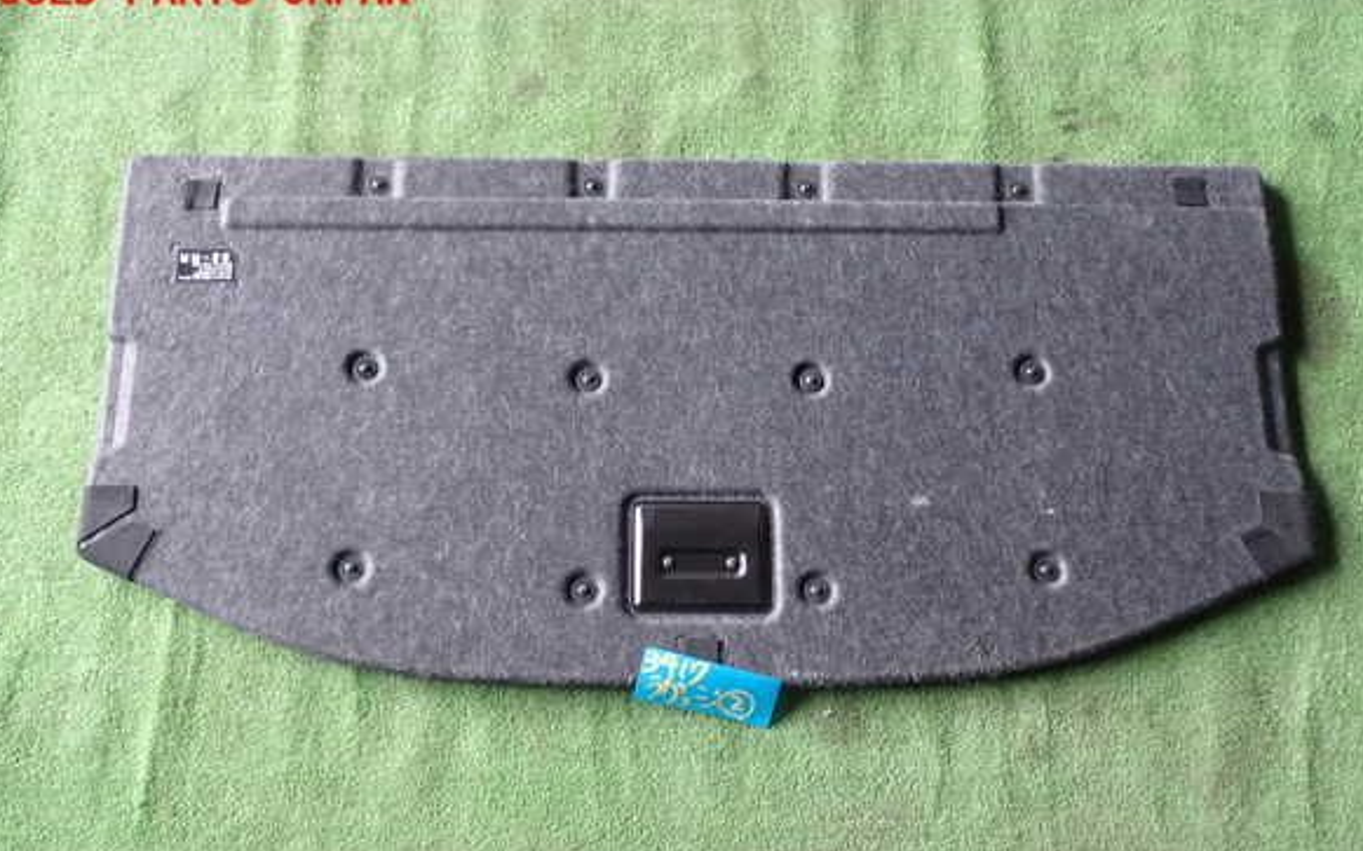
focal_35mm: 35
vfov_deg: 36.2
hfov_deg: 55.3
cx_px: 687
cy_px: 488
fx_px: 1300
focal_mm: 5.79
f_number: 2.4
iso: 160
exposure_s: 1/60
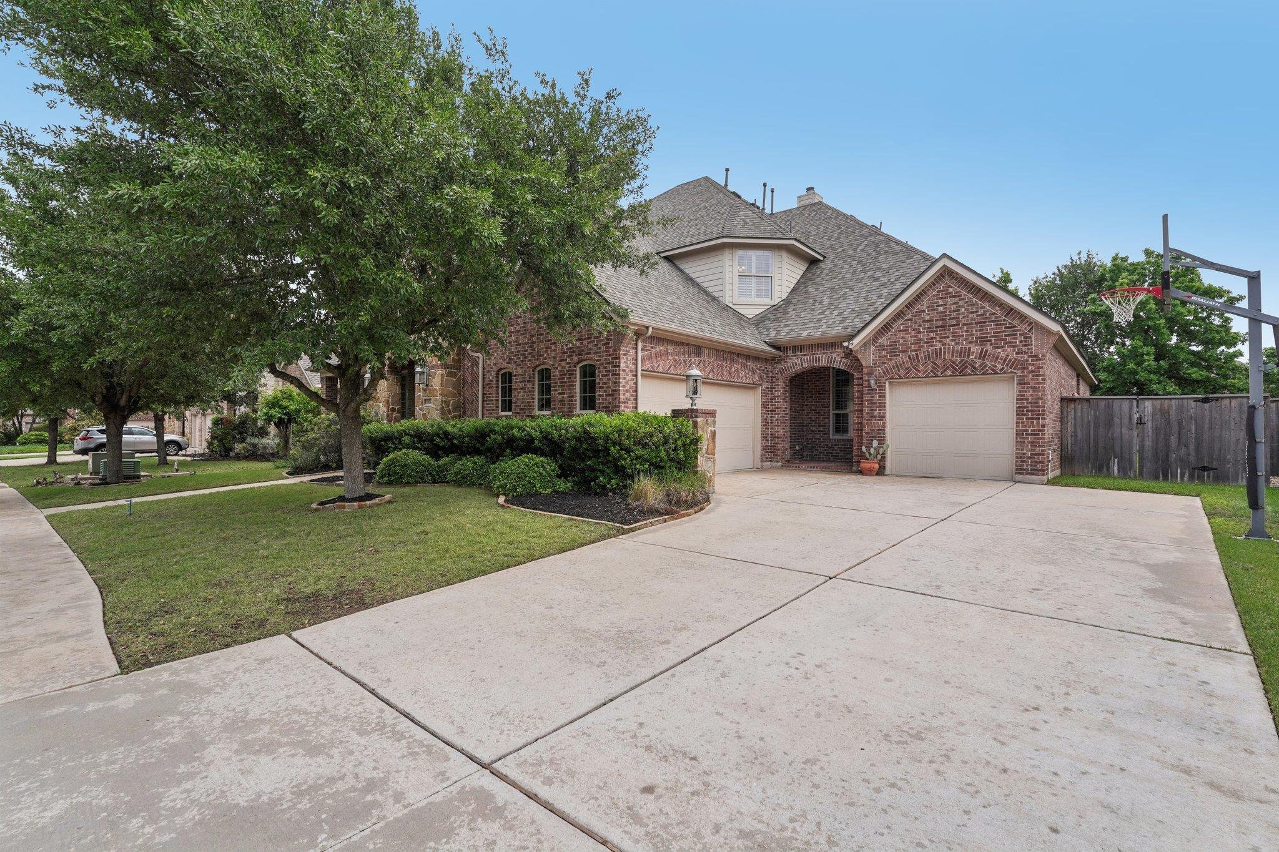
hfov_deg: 96.0
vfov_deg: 73.1
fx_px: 575
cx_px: 640
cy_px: 426
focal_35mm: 16
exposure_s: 1/1000
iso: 400
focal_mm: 16.2
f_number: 8
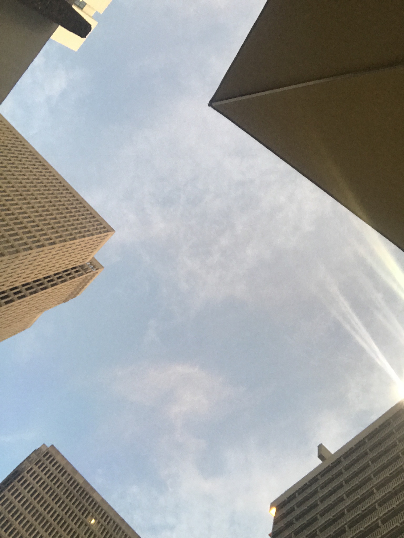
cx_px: 202
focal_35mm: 32
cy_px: 269
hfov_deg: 44.2
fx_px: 498
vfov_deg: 56.8
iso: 50
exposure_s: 1/30
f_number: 2.2
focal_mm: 2.87
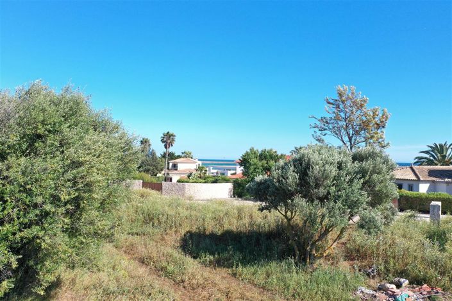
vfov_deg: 46.3
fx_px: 351
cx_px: 226
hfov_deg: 65.5
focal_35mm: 28
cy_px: 150
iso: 100
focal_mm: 10.26
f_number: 5
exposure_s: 1/320
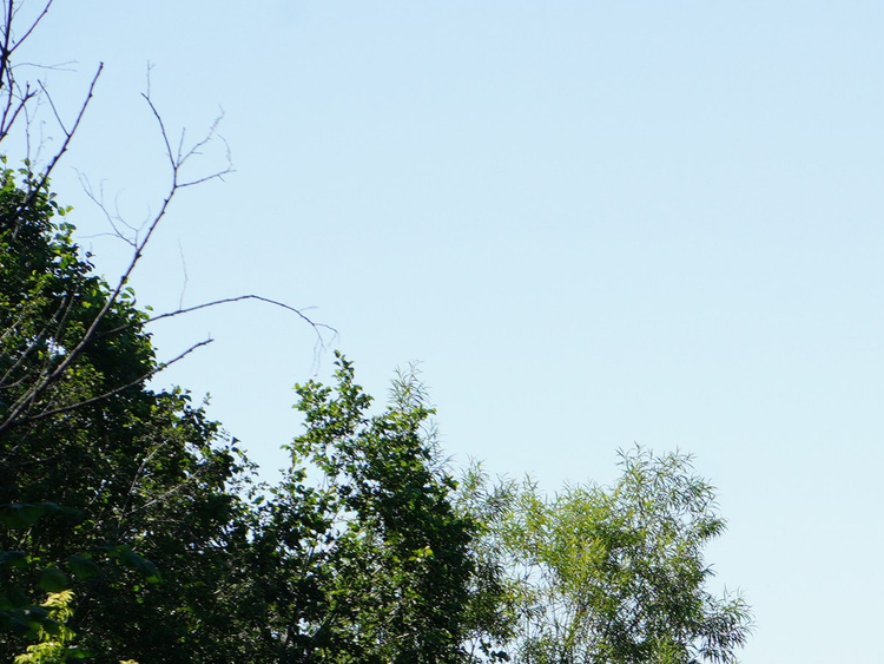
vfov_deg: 6.0
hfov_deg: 7.8
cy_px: 994
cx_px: 1496
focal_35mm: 246
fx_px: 6284
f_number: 8
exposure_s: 1/800
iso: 500
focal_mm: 75
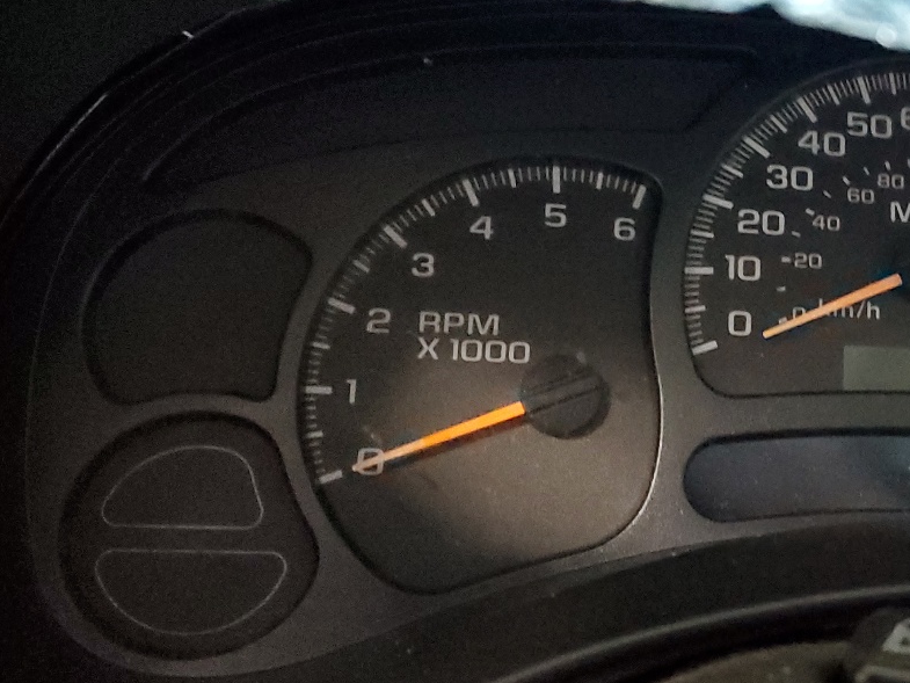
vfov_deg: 27.5
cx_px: 879
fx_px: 1393
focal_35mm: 53
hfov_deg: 33.5
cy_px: 336
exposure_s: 1/15
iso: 797
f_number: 1.5
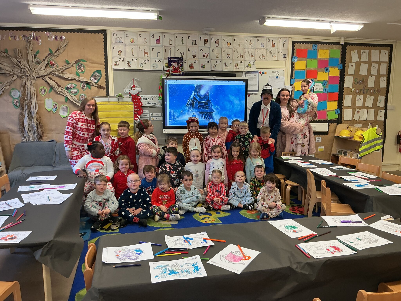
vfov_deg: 48.2
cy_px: 150
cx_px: 200
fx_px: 336
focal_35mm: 29
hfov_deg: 61.7
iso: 100
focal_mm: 3
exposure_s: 1/50
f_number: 1.8
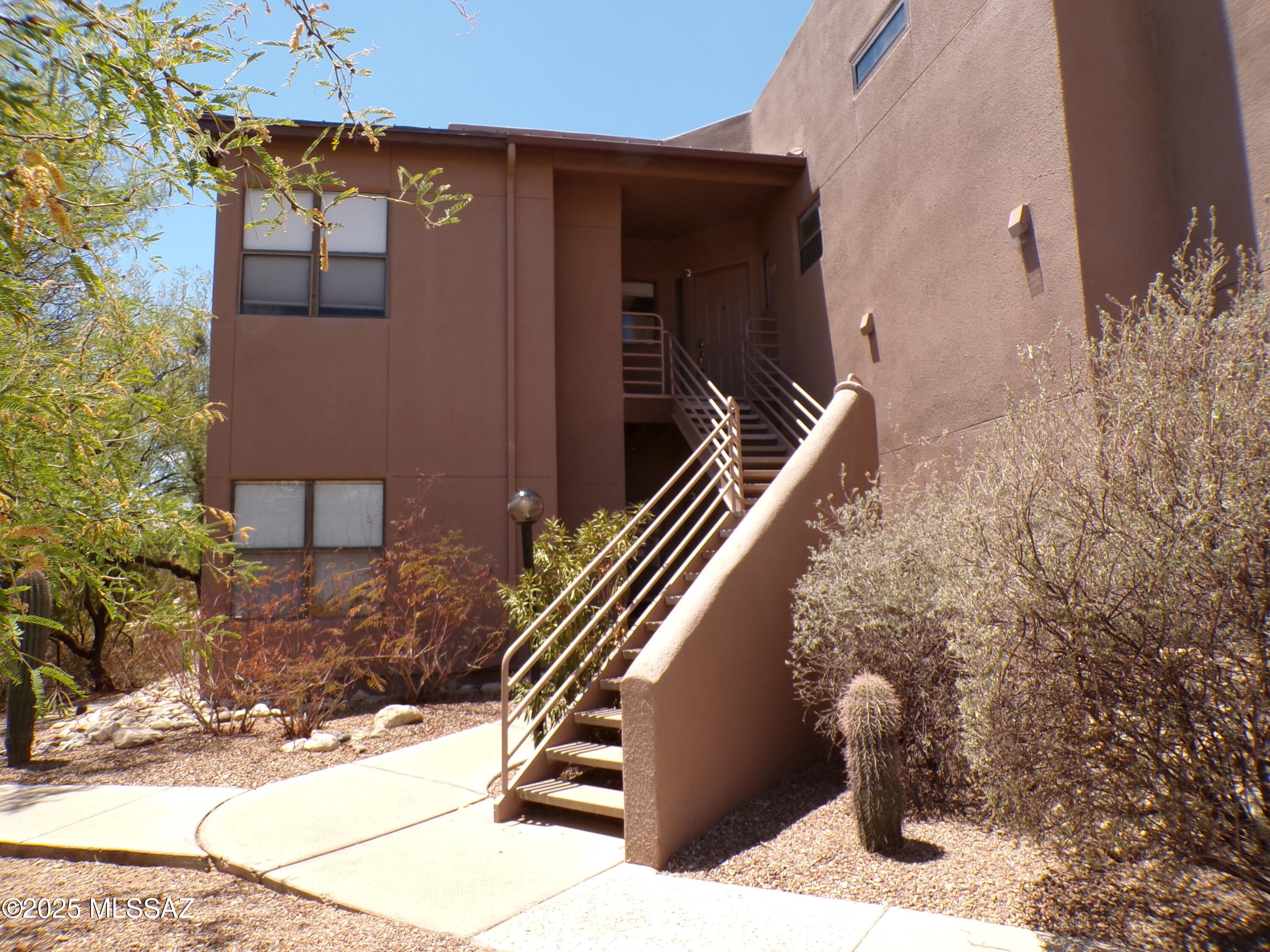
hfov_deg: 71.6
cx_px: 635
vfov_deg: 56.8
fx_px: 881
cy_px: 476
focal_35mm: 24
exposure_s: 1/400
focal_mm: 4.3
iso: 100
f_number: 4.4
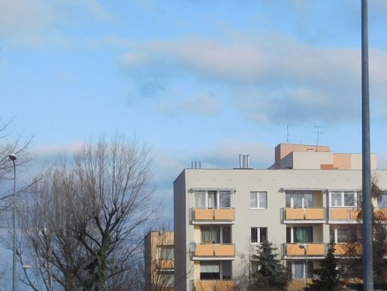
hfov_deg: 17.3
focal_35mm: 113
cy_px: 231
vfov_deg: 13.1
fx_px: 1264
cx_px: 291
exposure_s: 1/800
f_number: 4.2
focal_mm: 9.8
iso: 125
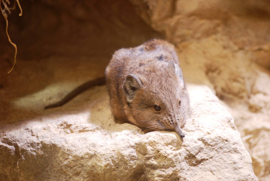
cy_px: 90
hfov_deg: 7.0
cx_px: 135
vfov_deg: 4.7
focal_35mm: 292
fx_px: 2196
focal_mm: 195
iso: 400
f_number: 5
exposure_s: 1/30
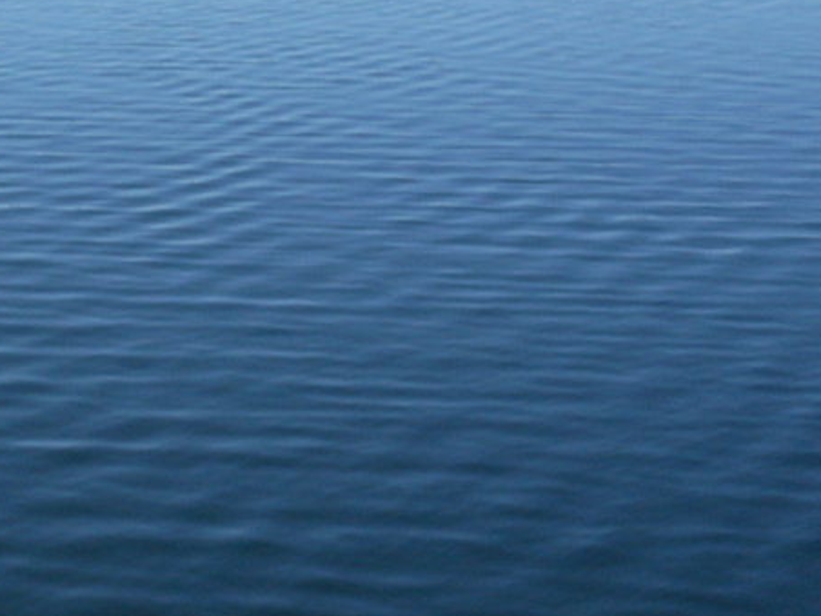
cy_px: 91
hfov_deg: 17.5
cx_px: 93
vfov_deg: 13.3
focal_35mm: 111
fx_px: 2633
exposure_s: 1/250
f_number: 9.1
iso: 80
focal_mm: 8.1
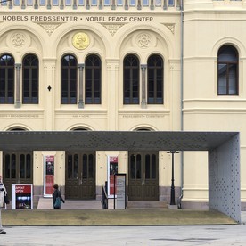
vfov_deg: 13.2
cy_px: 123
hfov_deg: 13.2
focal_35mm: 132
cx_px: 87
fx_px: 1061
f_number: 7.1
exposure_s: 1/320
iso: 400
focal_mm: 102
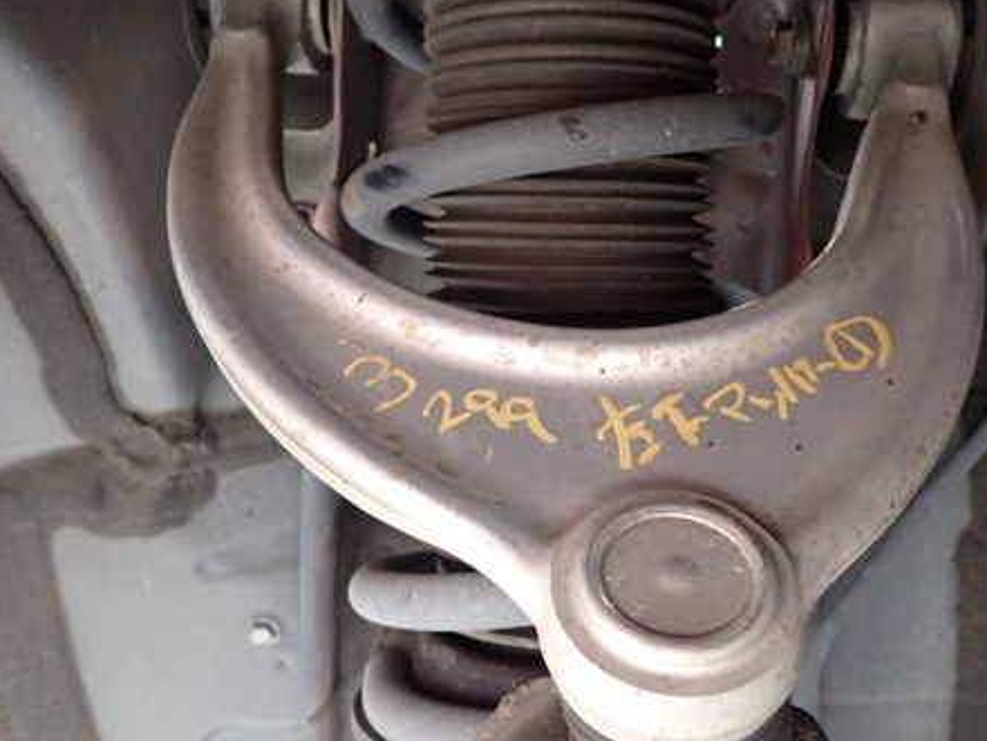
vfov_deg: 41.7
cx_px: 611
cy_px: 313
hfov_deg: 53.4
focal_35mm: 34
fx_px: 970
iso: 800
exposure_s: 1/30
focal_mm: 4.5
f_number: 2
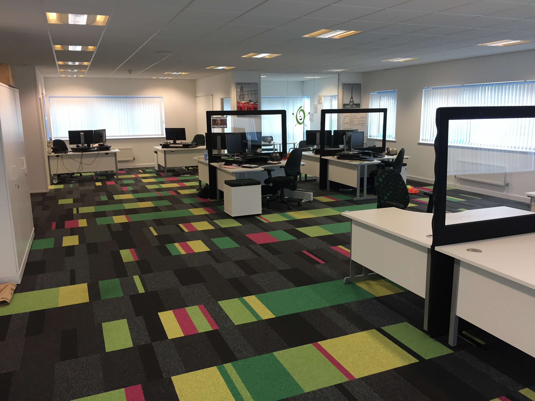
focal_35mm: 29
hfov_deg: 61.7
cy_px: 200
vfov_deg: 48.2
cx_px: 268
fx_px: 448
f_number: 2.2
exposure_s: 1/33
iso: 50
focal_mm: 4.15
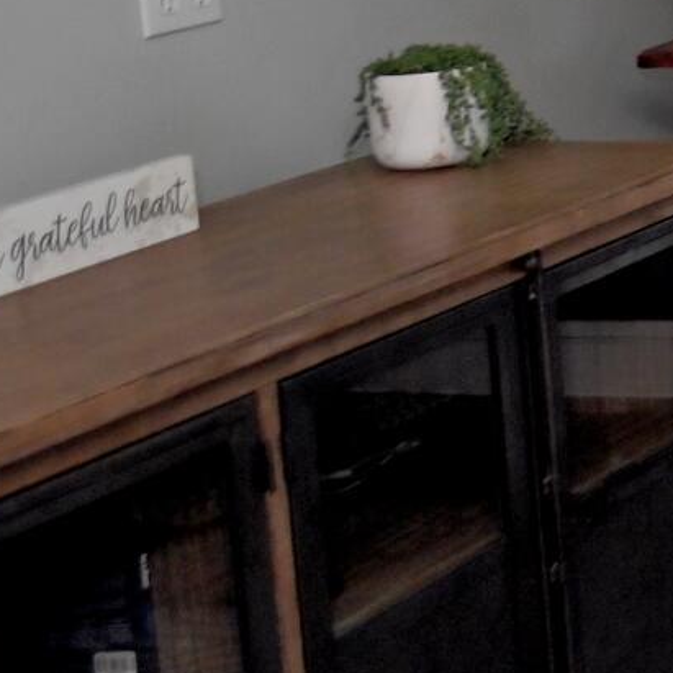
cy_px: -250
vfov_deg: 17.3
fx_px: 2046
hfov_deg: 10.2
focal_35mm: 93
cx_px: 2224
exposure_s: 1/250
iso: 100
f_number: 5.6
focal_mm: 10
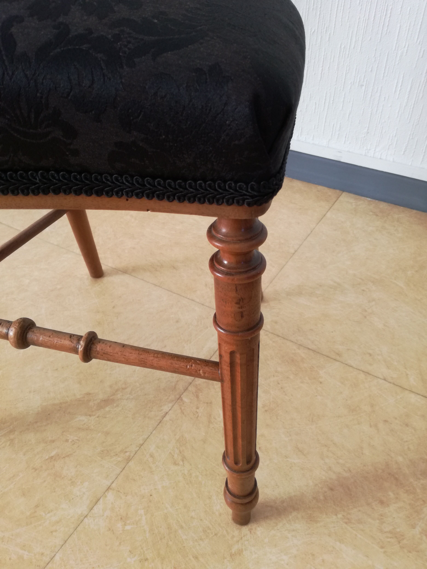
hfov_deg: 51.4
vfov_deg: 65.3
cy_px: 284
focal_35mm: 27
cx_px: 214
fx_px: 444
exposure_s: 1/30
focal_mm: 3.79
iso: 125
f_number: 2
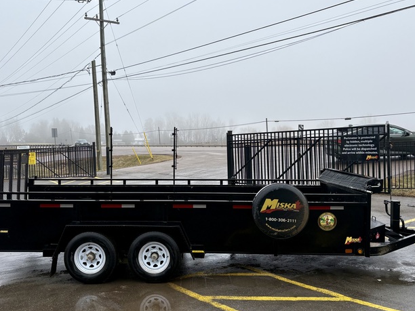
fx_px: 408
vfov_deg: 41.8
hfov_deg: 53.8
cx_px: 184
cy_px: 158
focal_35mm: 34
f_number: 1.6
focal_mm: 5.96
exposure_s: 1/907
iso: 50
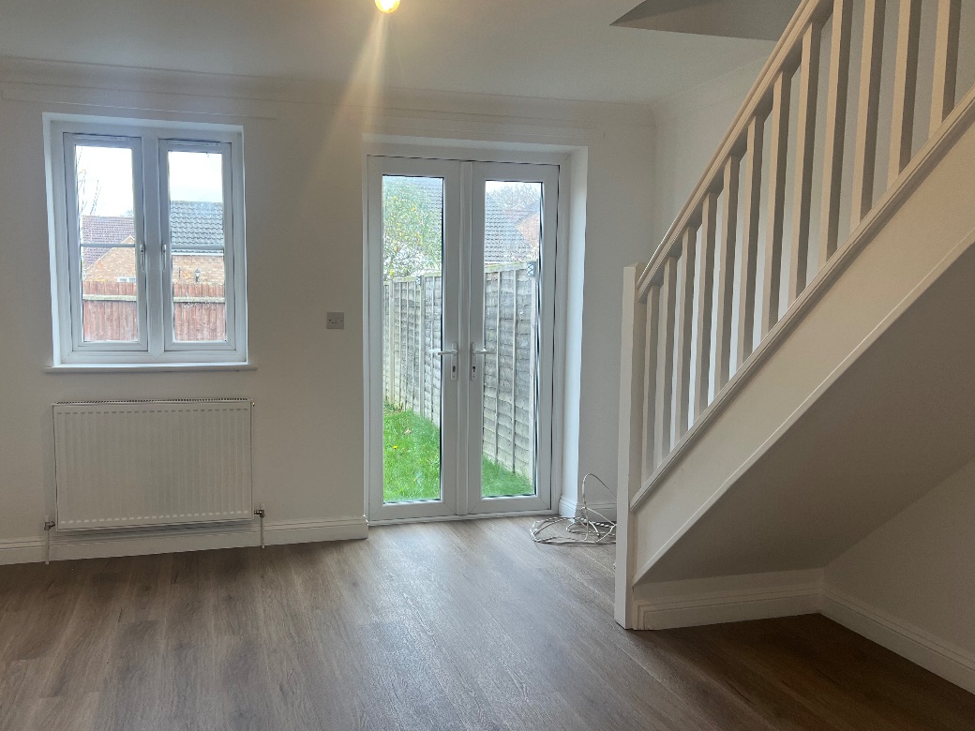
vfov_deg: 46.8
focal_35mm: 30
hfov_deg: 59.9
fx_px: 845
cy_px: 380
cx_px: 443
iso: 50
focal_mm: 5.7
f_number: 1.5
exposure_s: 1/100
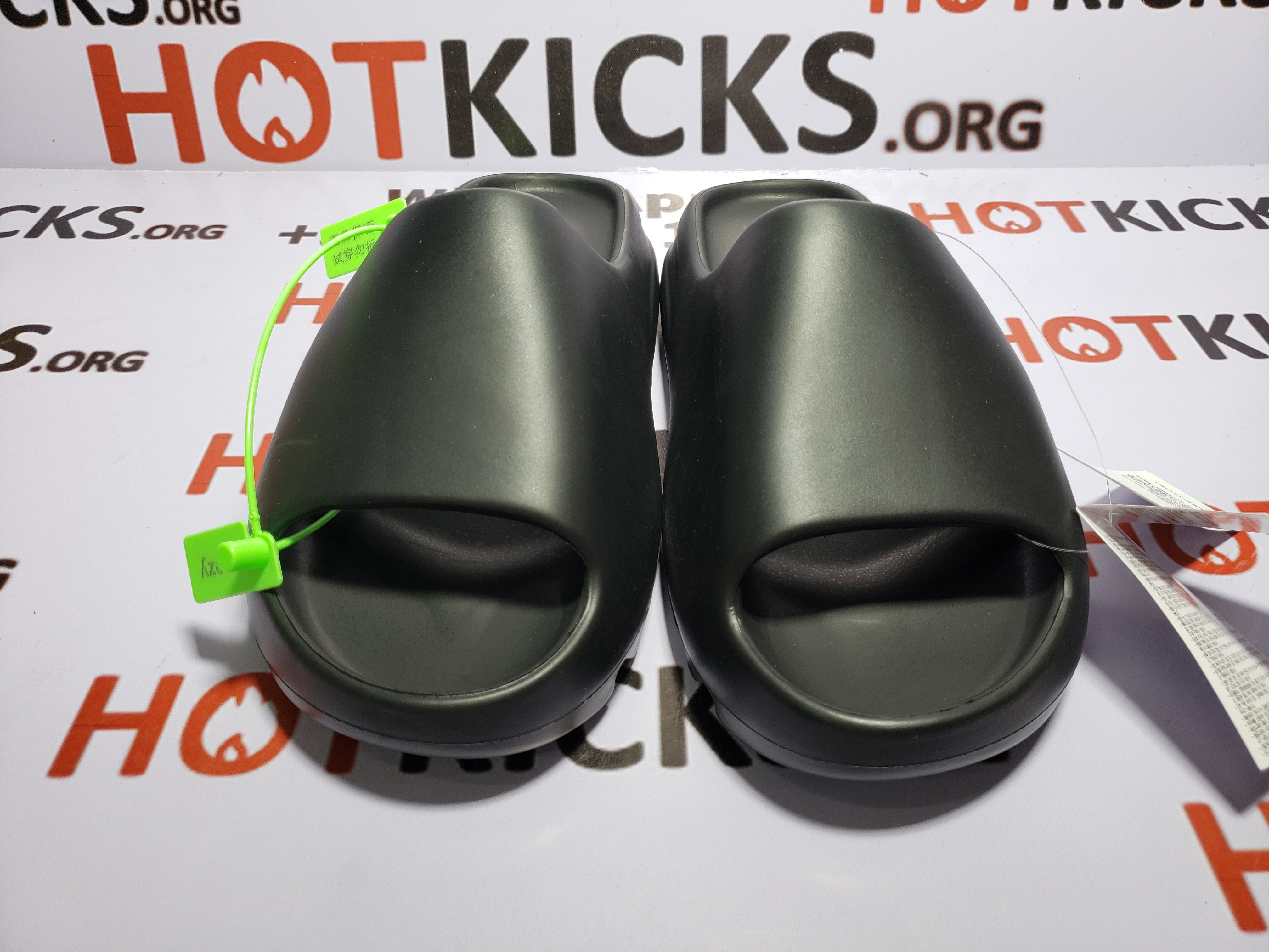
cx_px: 634
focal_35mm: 26
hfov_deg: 67.3
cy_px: 476
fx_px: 953
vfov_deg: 53.1
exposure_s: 1/222
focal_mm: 4.3
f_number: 1.5
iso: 50
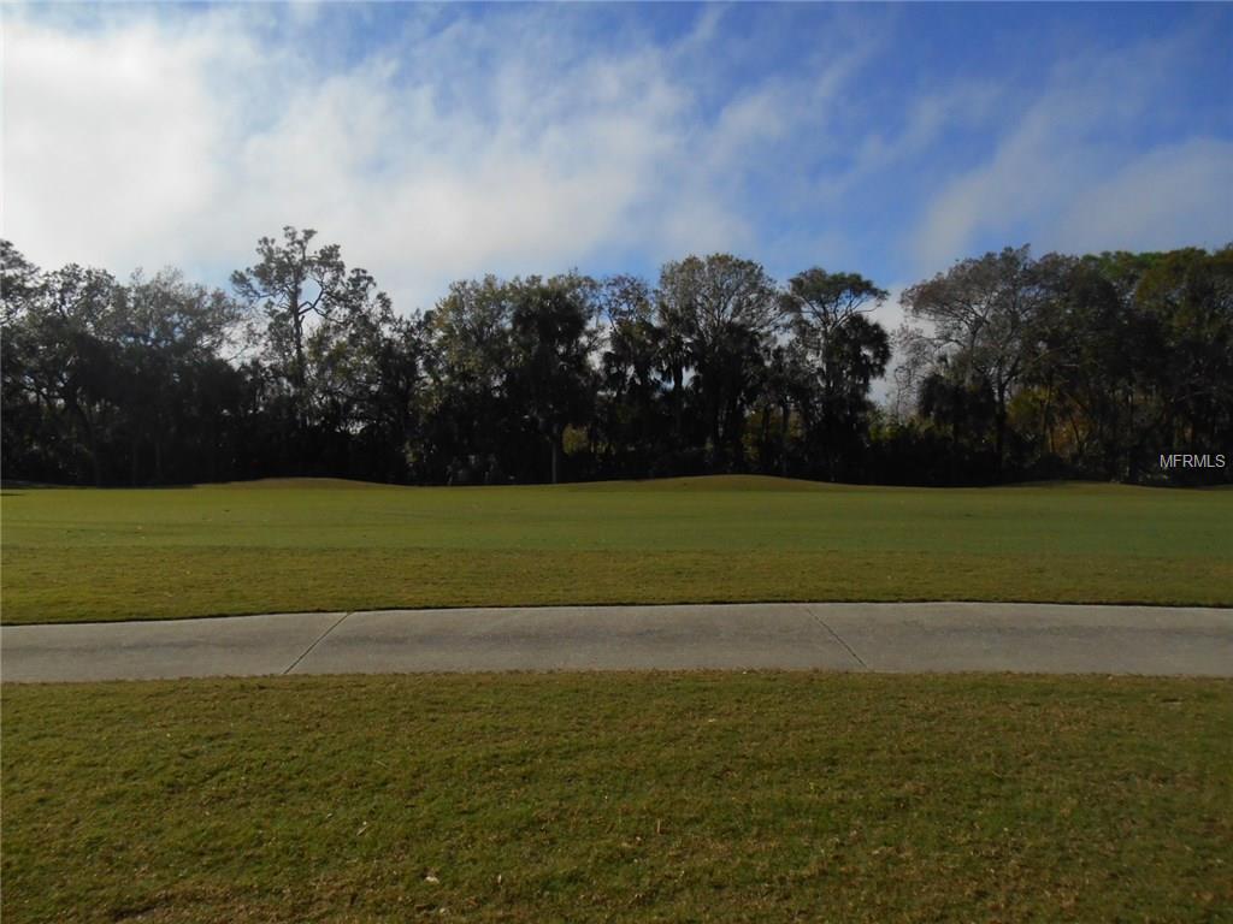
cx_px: 616
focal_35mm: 26
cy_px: 462
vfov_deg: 53.1
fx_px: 926
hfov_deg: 67.3
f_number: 11
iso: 200
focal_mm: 4.7
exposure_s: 1/400
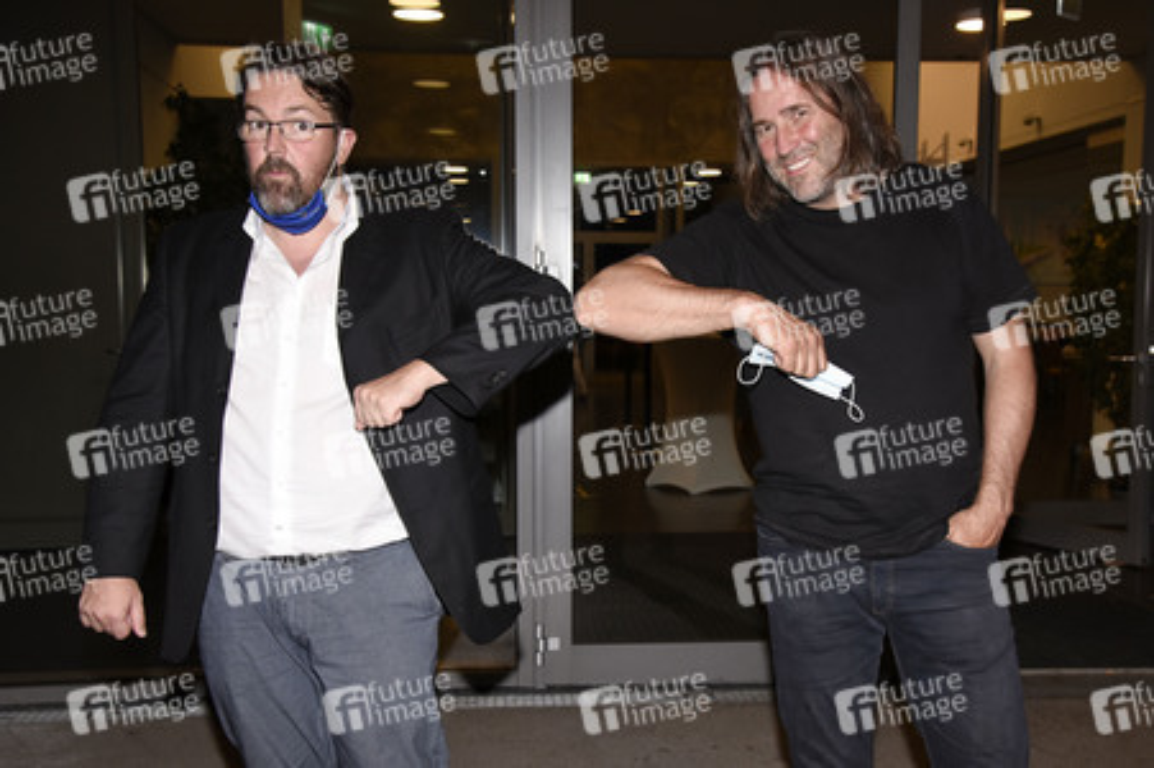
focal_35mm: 44
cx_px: 577
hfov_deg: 44.5
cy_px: 384
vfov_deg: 30.5
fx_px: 1409
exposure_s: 1/125
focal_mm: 44
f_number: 6.3
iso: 1600
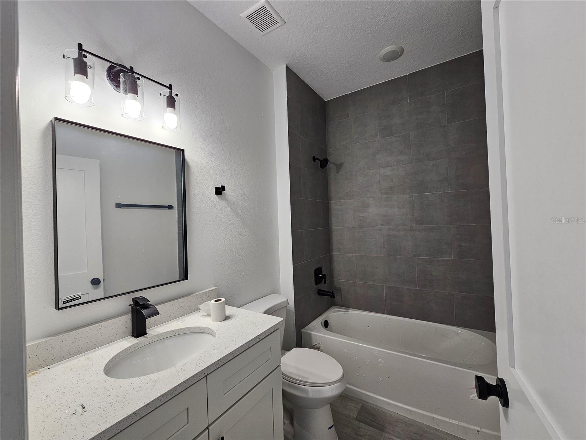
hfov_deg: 106.2
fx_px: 220
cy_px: 220
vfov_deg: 89.9
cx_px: 293
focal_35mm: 13
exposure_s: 1/60
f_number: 2.2
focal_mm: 2.2
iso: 80
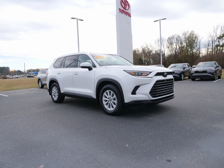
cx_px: 112
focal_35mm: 24
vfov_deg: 56.8
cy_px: 84
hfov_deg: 71.6
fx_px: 155
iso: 200
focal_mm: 12
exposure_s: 1/400
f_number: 5
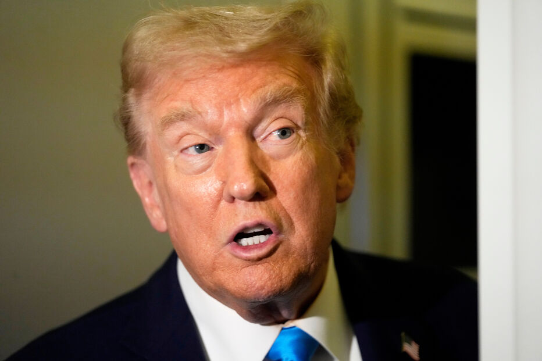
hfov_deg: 14.4
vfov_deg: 9.6
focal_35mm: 143
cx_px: 271
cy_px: 180
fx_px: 2152
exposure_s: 1/320
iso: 6400
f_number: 2.8
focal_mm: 143
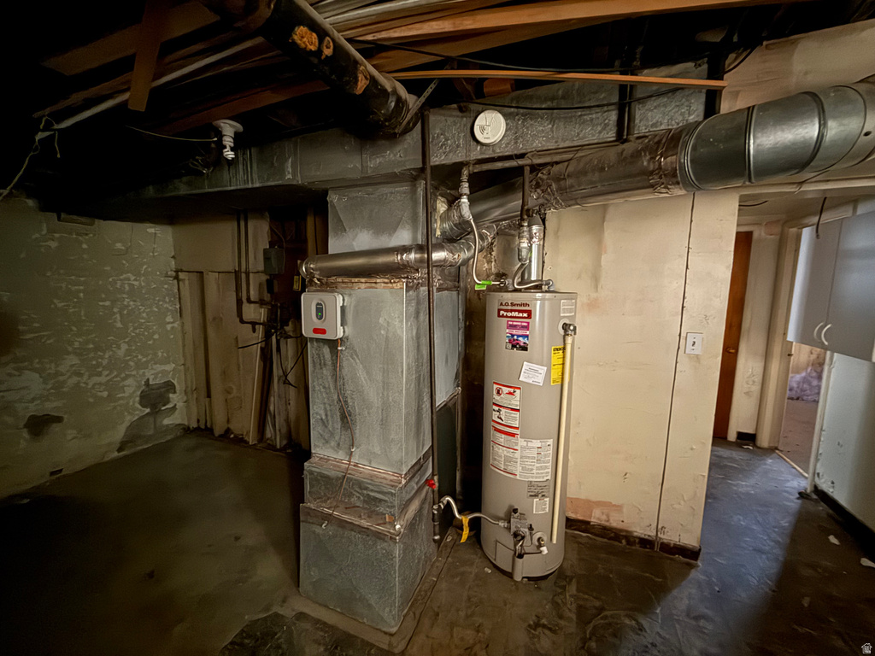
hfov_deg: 102.1
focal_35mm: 14
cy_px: 328
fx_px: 354
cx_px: 438
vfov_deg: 85.7
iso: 1600
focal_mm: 2.22
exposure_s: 1/10
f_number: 2.2
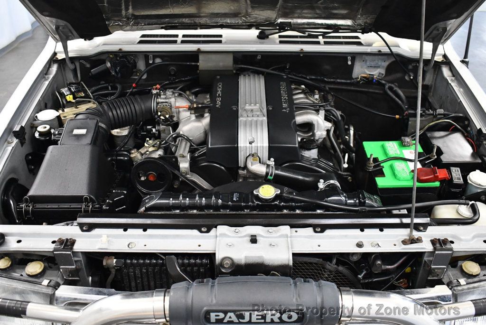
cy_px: 162
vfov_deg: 37.0
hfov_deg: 53.1
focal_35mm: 36
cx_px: 243
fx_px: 486
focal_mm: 18
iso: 2200
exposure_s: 1/125
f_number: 3.5
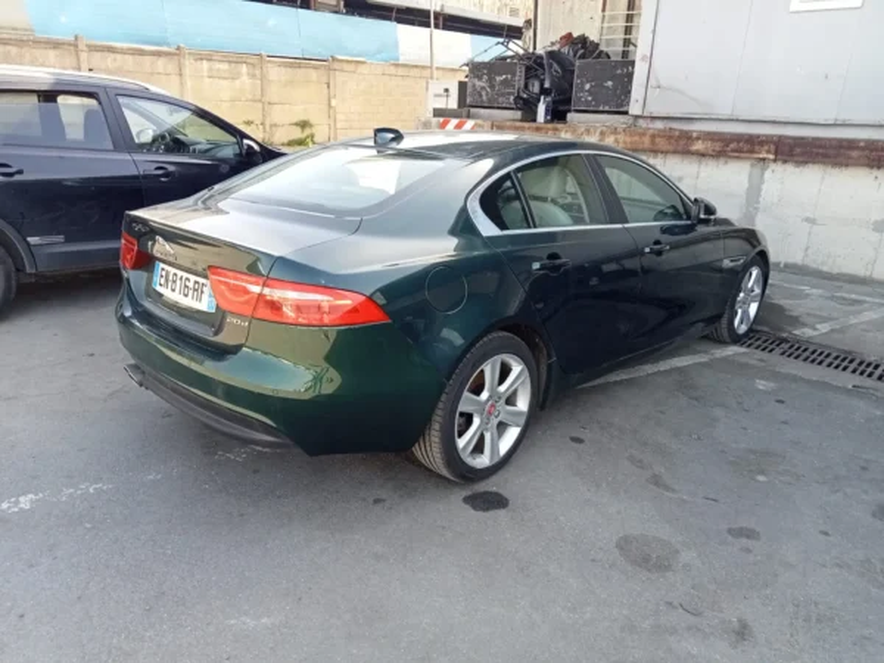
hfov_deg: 63.4
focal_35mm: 28
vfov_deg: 49.7
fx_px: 715
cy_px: 332
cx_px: 442
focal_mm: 3.46
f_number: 2.2
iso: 100
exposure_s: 1/117
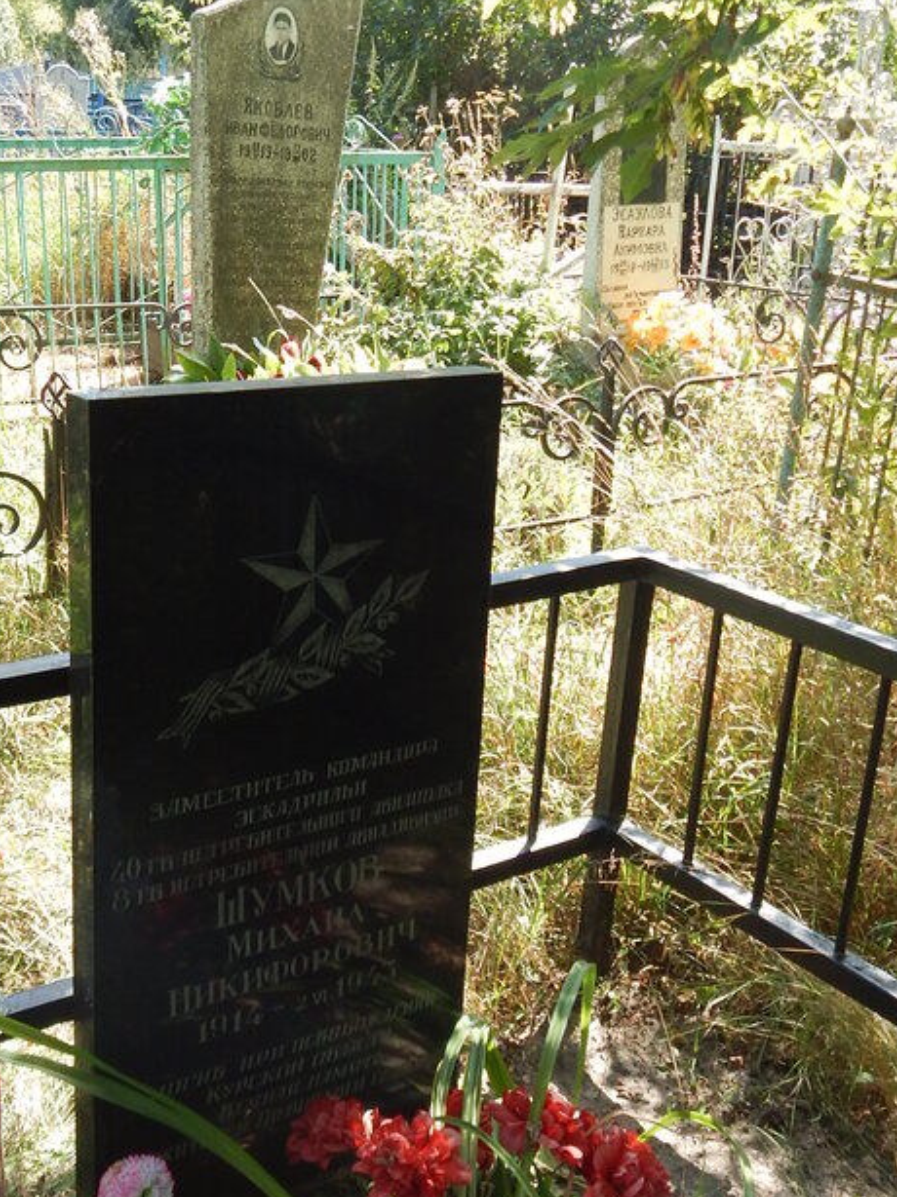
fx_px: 1521
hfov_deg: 32.6
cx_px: 317
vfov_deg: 43.0
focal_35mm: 44
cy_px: 577
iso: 125
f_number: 3.1
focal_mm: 4.5
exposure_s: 1/200
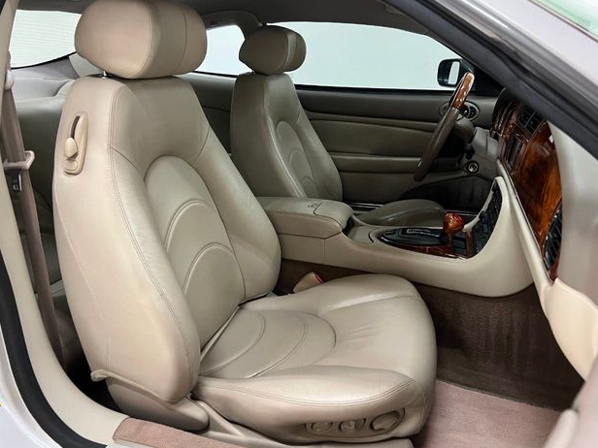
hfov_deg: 65.3
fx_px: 466
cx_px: 307
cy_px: 223
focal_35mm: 27
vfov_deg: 51.4
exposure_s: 1/40
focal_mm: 5.7
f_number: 1.5
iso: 400
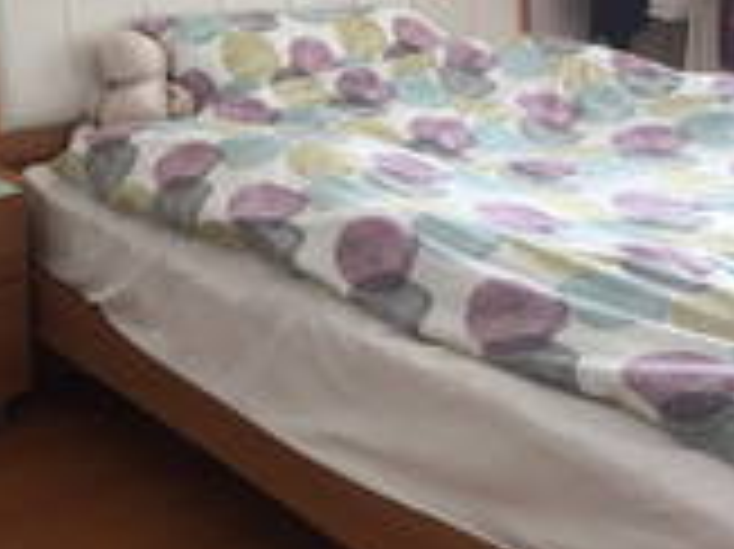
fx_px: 1356
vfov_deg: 22.5
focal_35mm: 64
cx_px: 113
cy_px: 99
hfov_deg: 29.4
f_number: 2.2
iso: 50
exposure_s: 1/100
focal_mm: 4.15
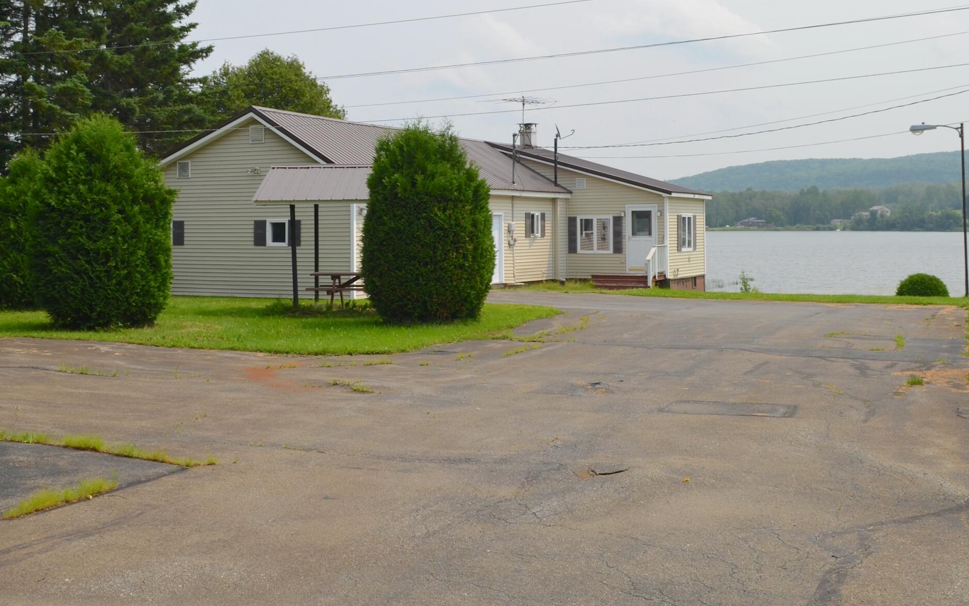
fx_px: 1162
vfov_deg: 29.0
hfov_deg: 45.1
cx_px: 407
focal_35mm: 44
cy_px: 207
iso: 100
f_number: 10
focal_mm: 18
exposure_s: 1/200
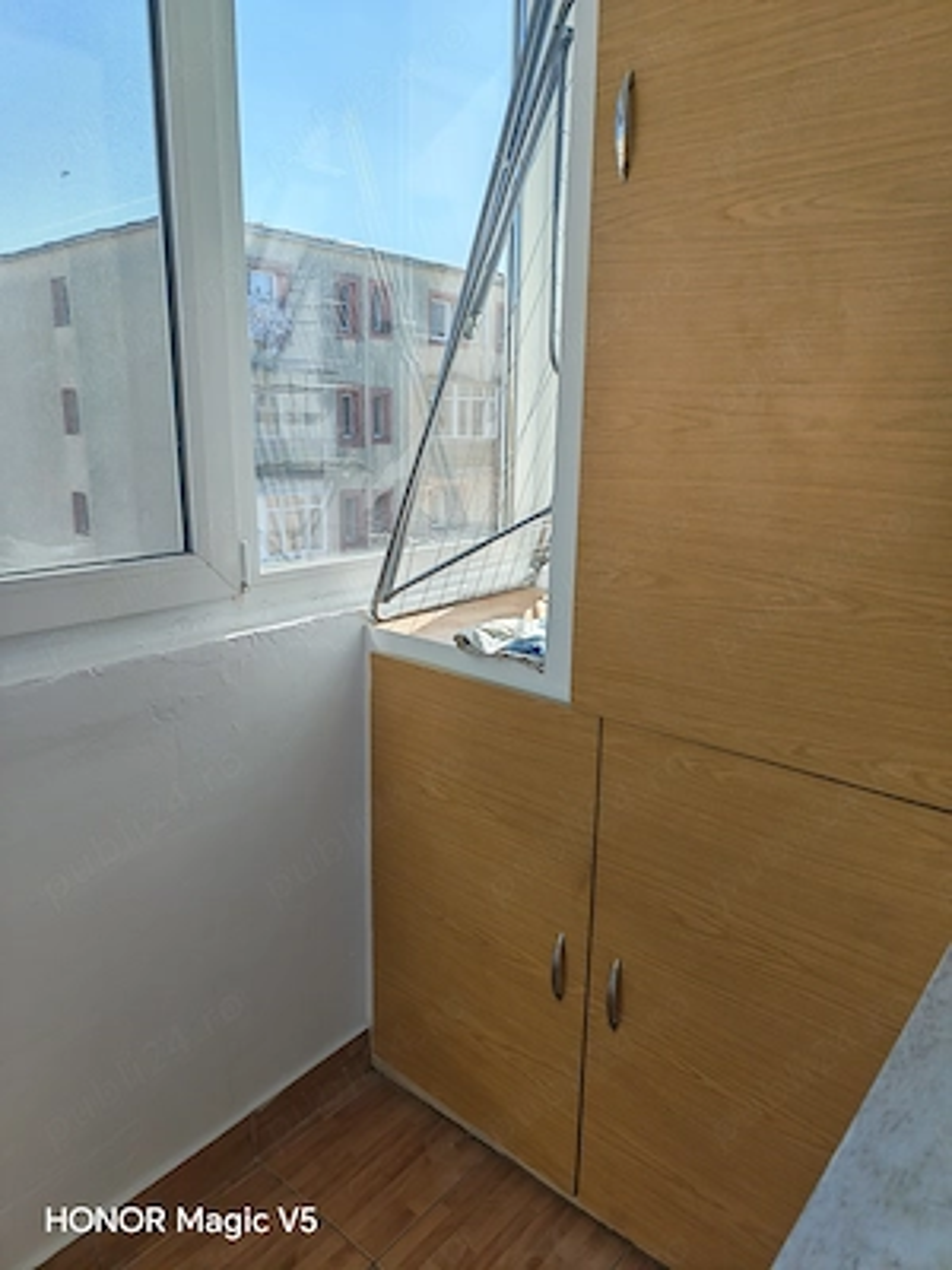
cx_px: 476
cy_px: 635
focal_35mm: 23
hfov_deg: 58.9
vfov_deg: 73.9
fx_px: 843
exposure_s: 1/1400
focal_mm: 5.4
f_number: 1.6
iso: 50
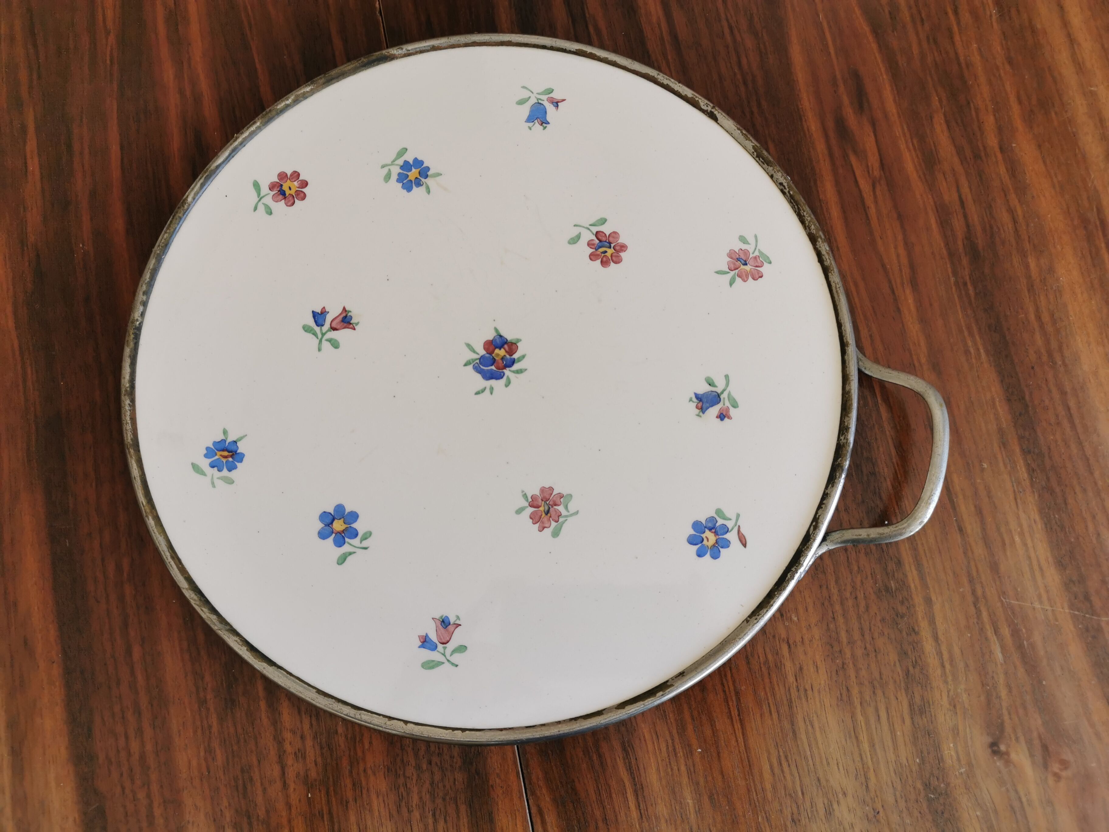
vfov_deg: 51.4
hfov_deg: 65.3
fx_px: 865
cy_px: 416
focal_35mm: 27
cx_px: 554
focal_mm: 5.58
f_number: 1.8
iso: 50
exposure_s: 1/115
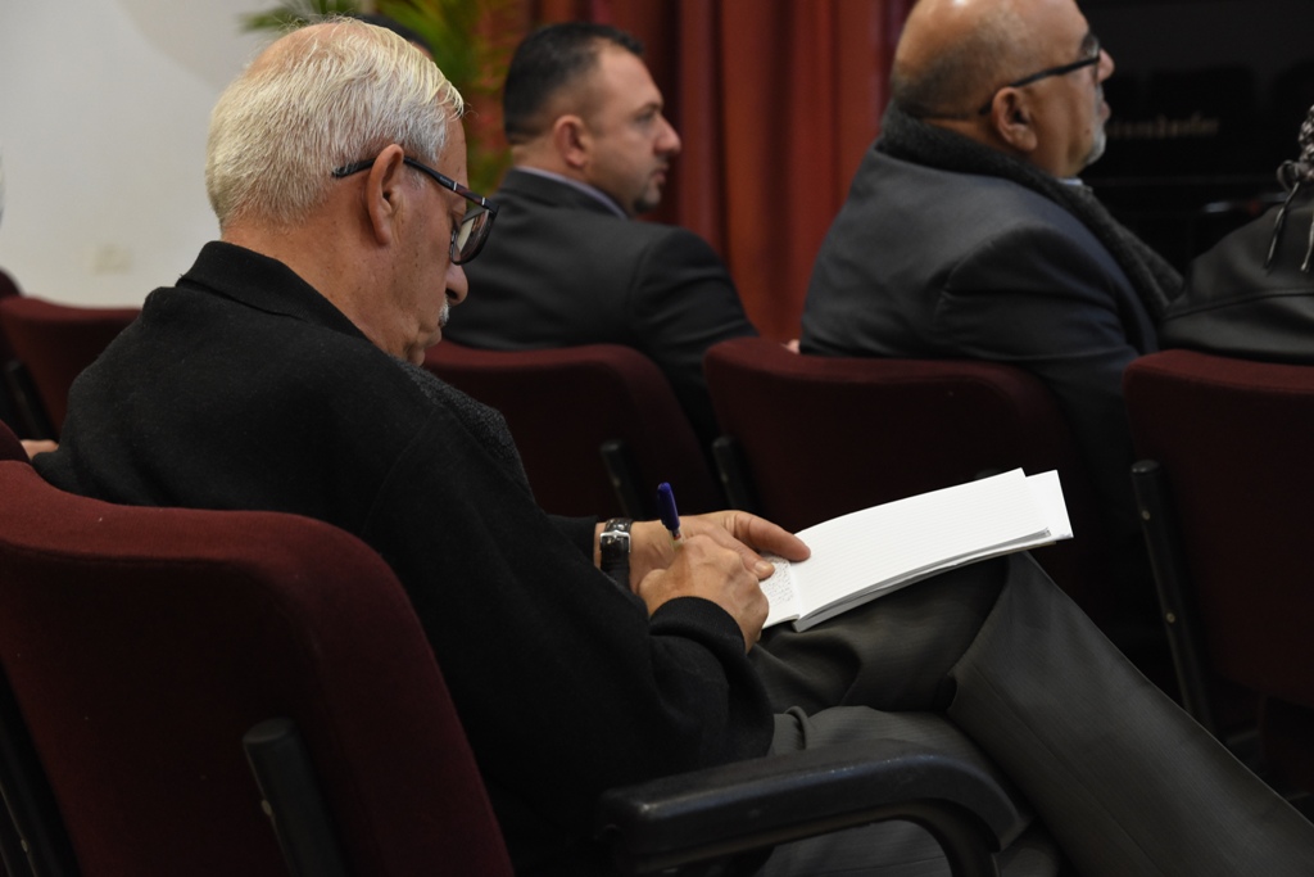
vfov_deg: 18.2
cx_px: 657
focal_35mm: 75
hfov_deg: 27.0
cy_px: 438
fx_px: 2738
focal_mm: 50
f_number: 4.5
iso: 1600
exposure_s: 1/50
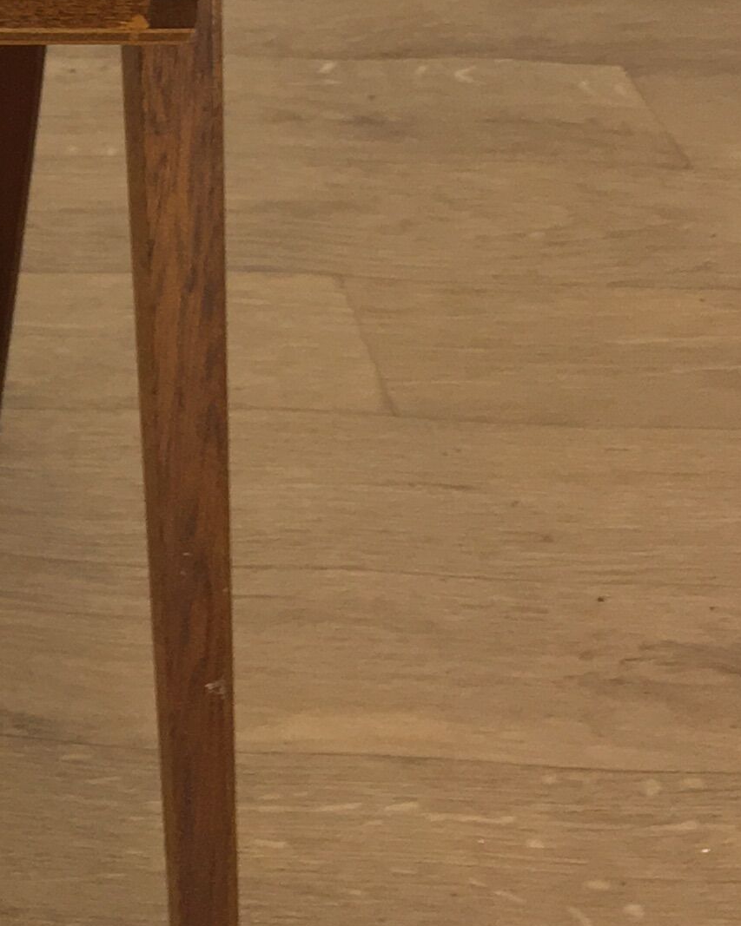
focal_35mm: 107
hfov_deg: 13.5
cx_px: -410
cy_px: -203
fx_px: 2934
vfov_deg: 17.1
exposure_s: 1/33
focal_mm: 4.15
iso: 50
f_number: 2.2
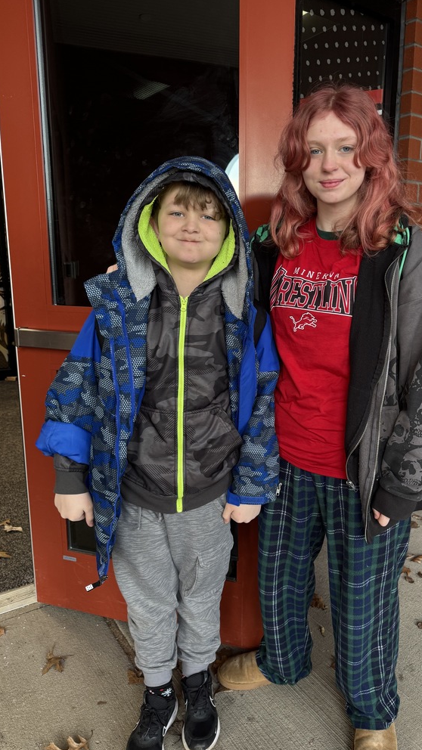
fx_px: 537
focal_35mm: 27
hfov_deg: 42.6
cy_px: 384
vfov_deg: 69.8
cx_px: 264
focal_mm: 6.76
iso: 100
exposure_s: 1/121
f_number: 1.78
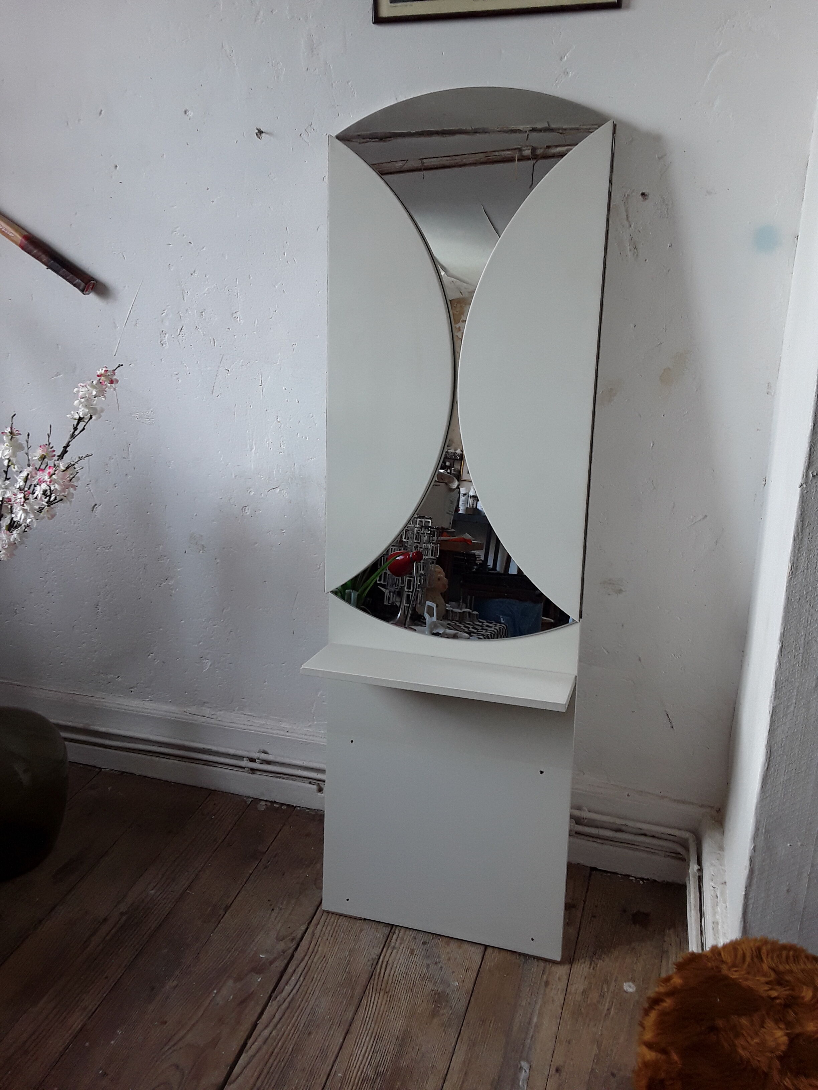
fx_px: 851
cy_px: 545
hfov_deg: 51.4
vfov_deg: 65.3
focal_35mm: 27
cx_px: 409
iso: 40
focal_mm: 2.91
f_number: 1.9
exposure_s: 1/33
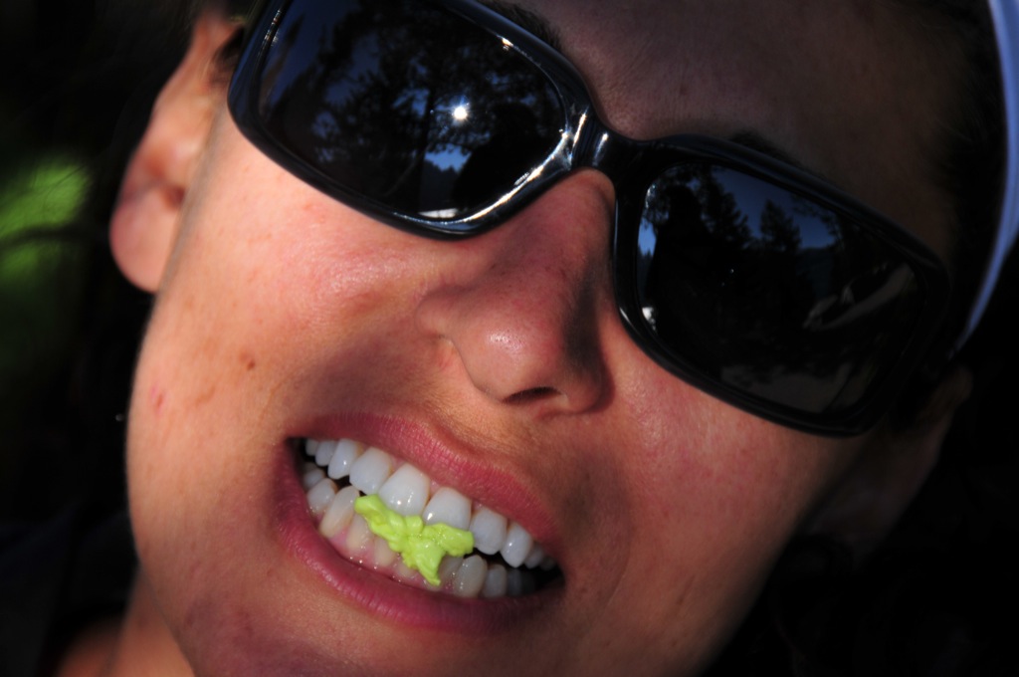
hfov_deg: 6.9
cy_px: 338
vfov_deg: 4.6
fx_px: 8481
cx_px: 510
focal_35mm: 300
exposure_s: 1/320
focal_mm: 200
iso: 200
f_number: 9
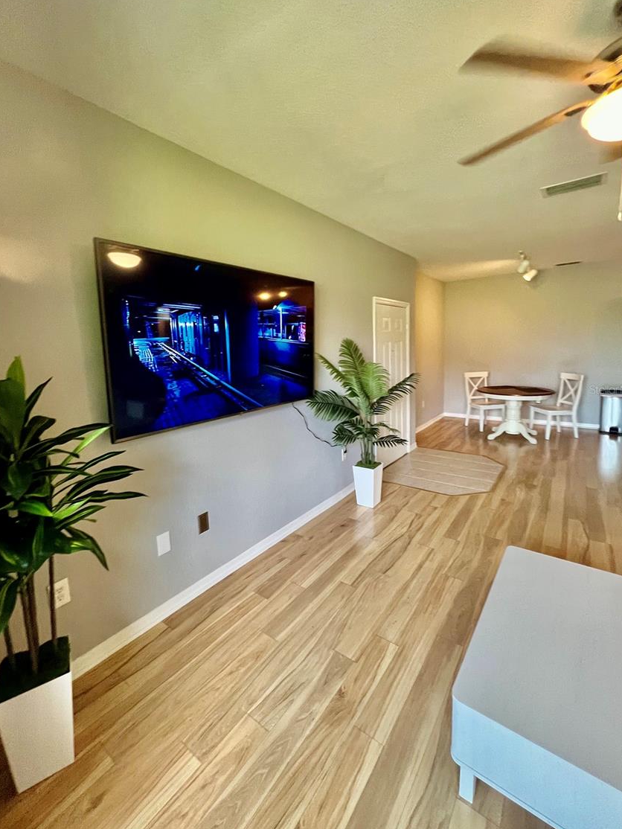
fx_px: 335
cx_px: 307
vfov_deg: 101.9
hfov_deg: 85.7
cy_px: 389
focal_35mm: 14
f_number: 1.8
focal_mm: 1.57
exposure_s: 1/60
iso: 250
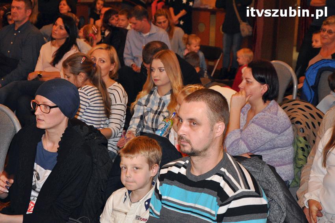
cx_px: 168
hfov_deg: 26.0
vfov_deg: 17.5
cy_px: 112
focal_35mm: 78
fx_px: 725
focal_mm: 52
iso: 2000
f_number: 5
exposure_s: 1/60
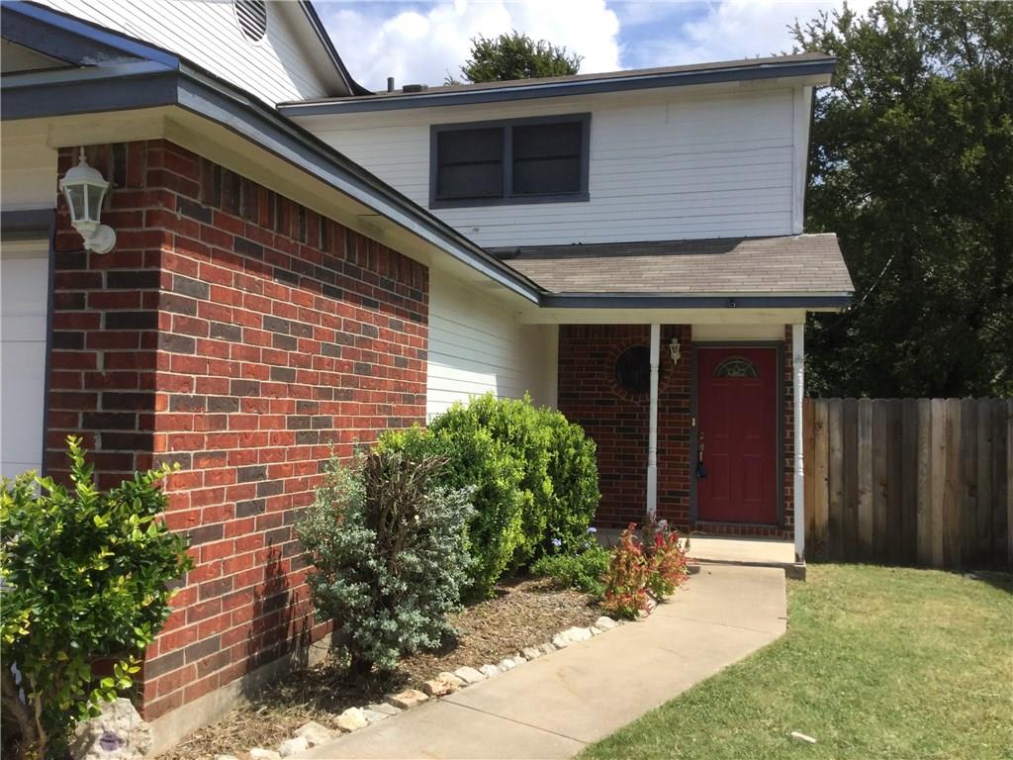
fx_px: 907
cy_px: 380
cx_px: 506
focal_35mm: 31
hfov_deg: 58.4
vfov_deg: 45.4
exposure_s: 1/1148
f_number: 2.4
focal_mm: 3.3
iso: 25
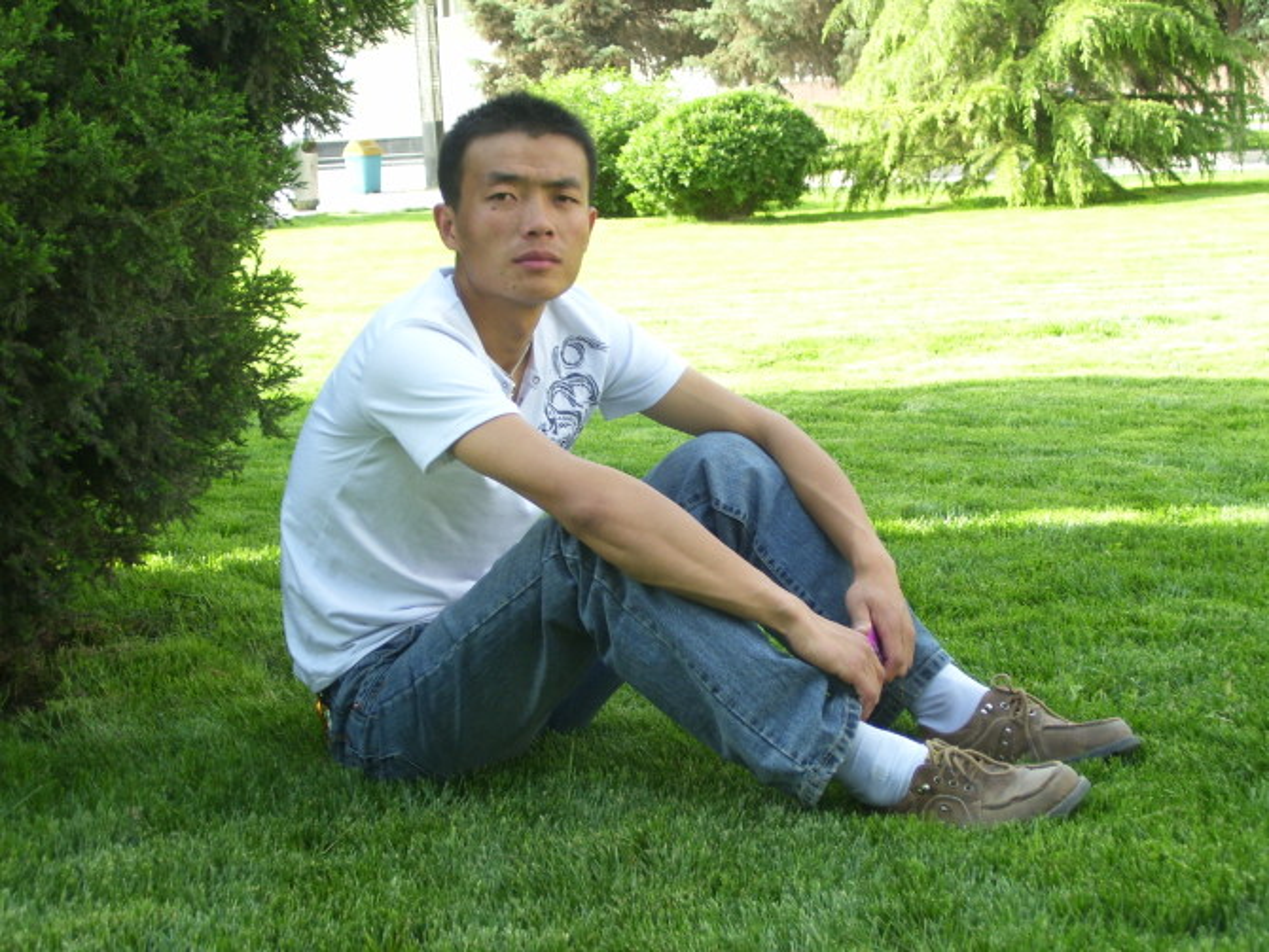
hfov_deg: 27.8
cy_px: 476
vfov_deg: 21.0
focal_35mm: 70
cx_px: 634
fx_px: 2567
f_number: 4
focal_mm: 11.6
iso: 80
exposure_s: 1/125
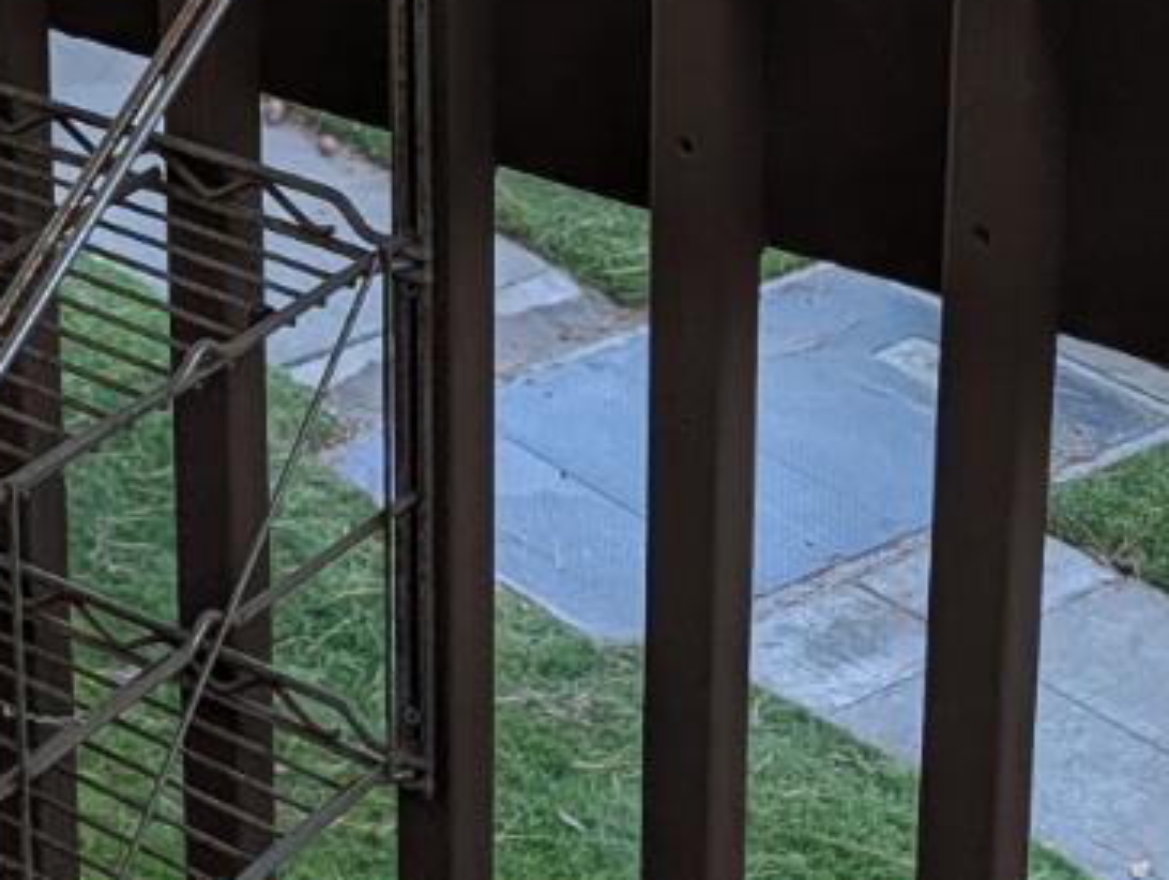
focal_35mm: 99
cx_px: -96
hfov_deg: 19.1
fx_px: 3348
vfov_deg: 14.3
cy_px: -291
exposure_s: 1/464
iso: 17
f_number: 1.68
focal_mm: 6.9
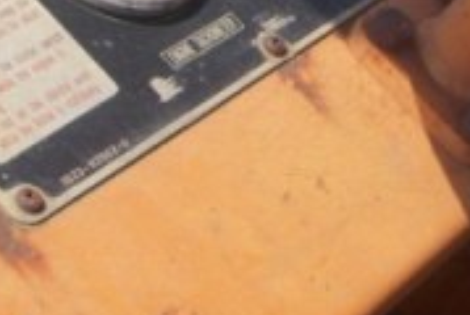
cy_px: 39
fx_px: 1844
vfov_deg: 9.7
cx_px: 326
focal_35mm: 141
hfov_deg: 14.5
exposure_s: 1/1000
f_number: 3.3
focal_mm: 6.3
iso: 100
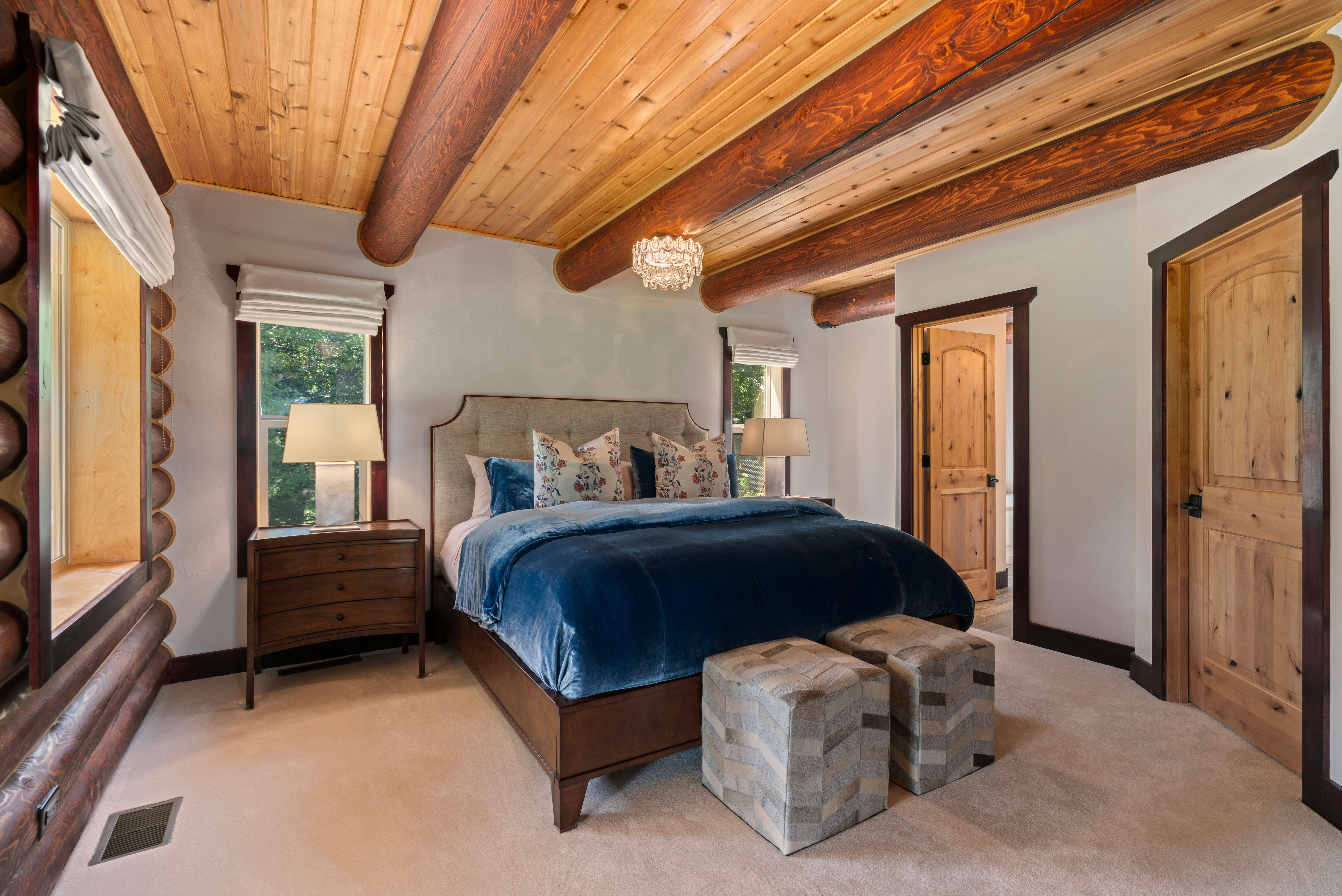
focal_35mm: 16
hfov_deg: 96.7
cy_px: 448
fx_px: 597
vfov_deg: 73.8
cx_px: 671
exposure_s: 3.2
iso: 100
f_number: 11
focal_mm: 16
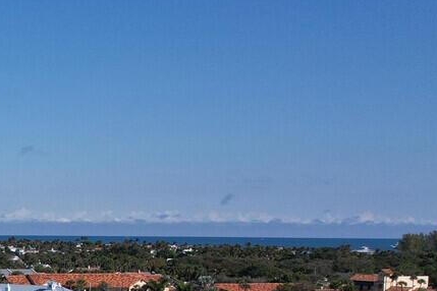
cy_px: 369
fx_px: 995
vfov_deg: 15.9
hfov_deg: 20.9
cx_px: -222
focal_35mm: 82
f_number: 2.8
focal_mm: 8.38
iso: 150
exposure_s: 1/5000
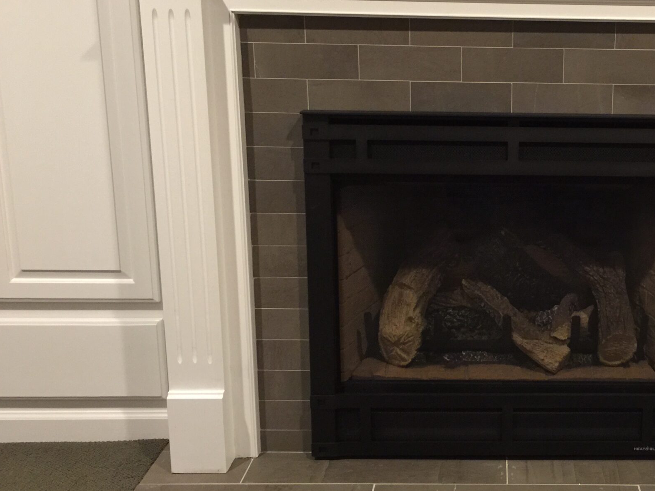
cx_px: 526
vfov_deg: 30.8
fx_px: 889
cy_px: 204
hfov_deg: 38.9
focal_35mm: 47
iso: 100
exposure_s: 1/4
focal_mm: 4.15
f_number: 2.2
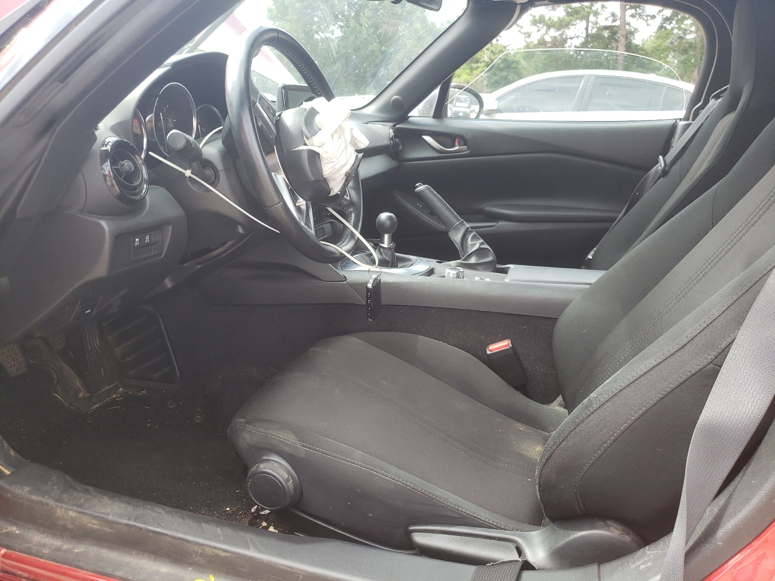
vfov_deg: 53.1
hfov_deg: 67.3
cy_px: 290
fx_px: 582
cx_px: 388
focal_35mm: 26
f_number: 1.5
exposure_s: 1/213
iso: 50
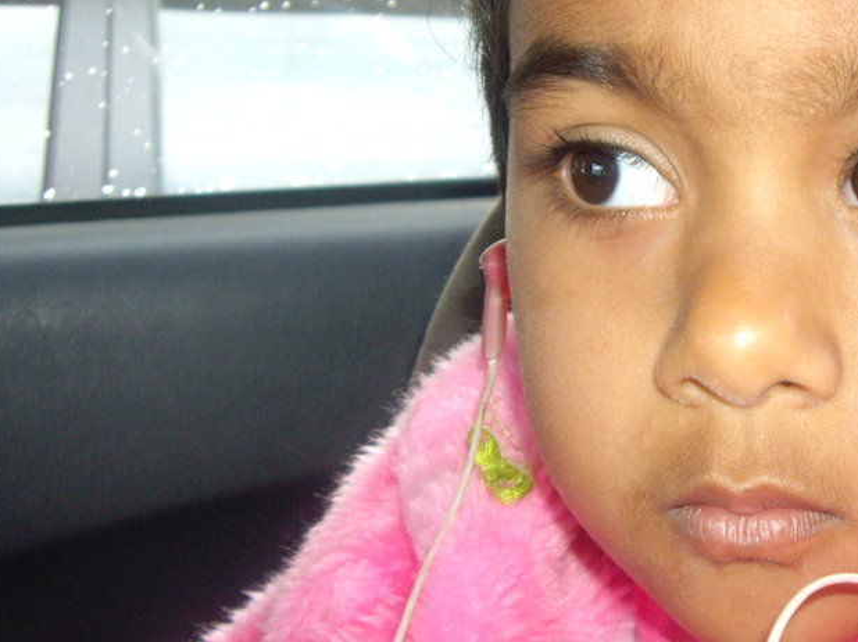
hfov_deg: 30.1
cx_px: 679
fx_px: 1561
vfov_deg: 23.3
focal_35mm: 63
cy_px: 309
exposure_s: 1/40
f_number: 2.7
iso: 200
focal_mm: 6.2
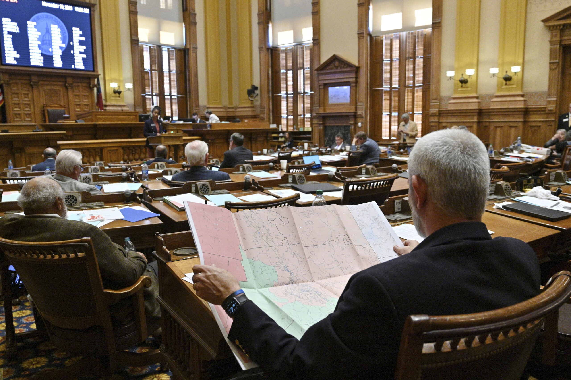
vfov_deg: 41.7
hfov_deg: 59.5
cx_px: 286
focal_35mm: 32
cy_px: 190
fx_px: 499
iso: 6400
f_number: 5
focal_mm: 31.5
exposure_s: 1/250
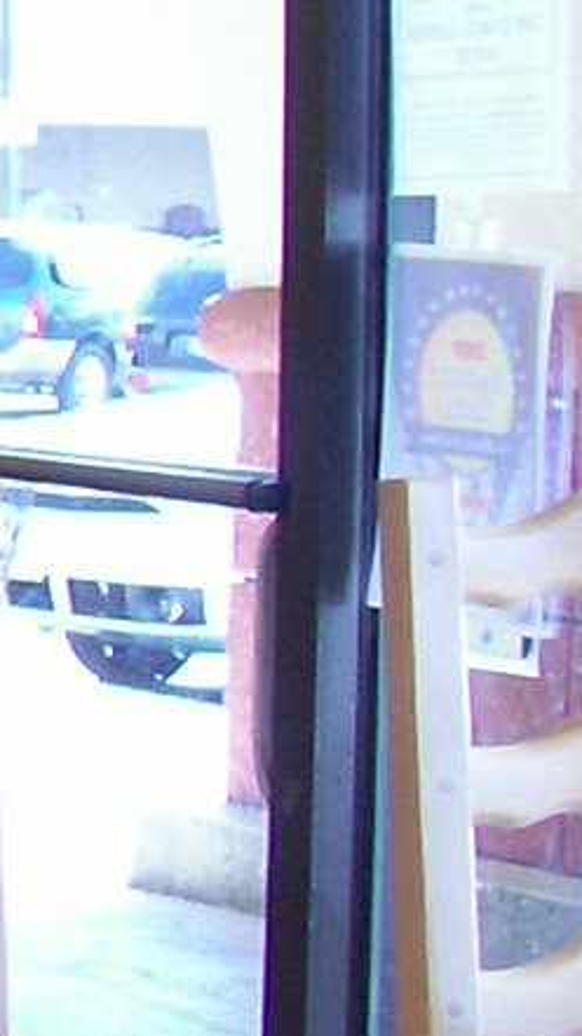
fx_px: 4720
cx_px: -1690
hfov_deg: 6.0
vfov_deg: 12.5
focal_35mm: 172
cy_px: 338
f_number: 2.7
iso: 80
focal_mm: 5.6
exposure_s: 1/47.6
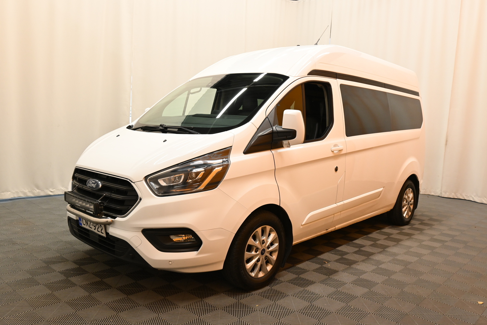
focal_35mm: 30
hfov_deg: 61.9
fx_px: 406
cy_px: 162
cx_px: 244
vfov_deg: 43.6
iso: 800
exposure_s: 1/30
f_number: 6.3
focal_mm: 20
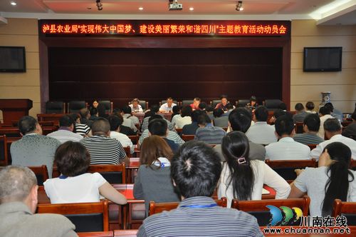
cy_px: 118
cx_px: 178
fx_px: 444
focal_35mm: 45
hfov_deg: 43.7
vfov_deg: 29.8
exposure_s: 1/60
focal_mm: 30
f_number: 4.2
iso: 800
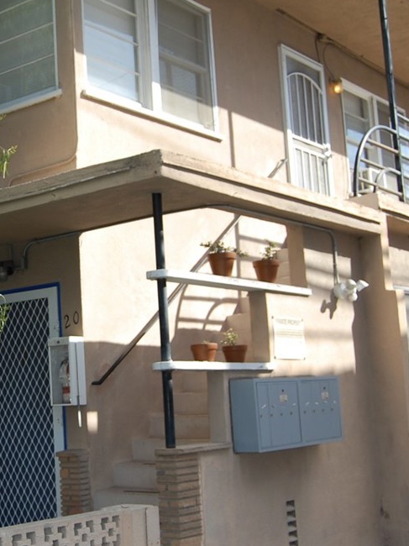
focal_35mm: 59
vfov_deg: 32.7
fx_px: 930
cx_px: 33
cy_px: 278
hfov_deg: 24.0
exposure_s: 1/500
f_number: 5.6
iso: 220
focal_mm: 26
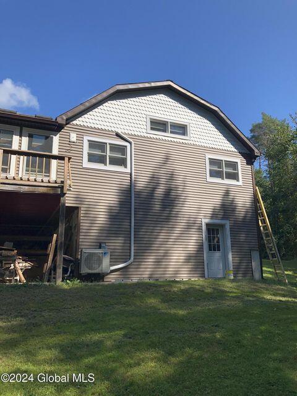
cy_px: 198
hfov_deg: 49.7
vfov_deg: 63.4
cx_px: 148
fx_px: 320
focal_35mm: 28
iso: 20
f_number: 1.8
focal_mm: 3.99
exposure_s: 1/1799
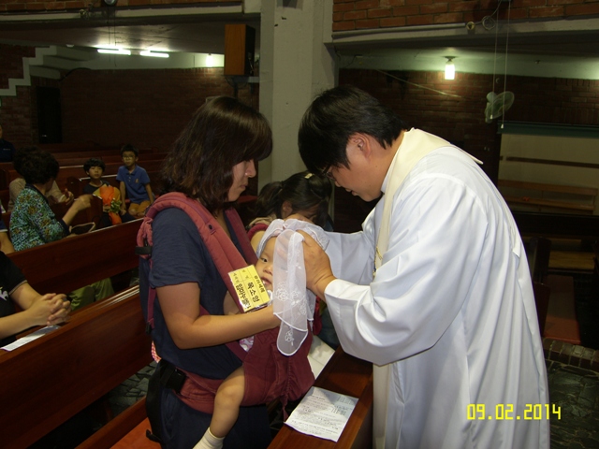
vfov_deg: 49.7
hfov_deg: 63.4
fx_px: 485
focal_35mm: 28
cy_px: 224
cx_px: 300
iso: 50
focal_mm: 7.4
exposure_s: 1/30
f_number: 2.2
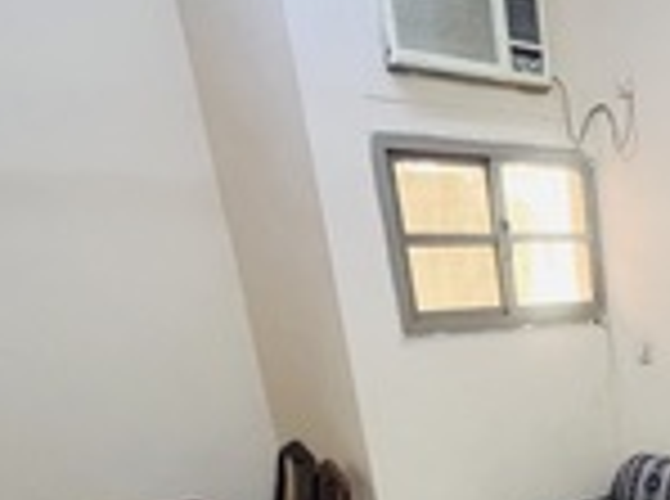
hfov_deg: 38.8
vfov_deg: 31.1
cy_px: 574
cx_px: 735
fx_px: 772
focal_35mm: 40
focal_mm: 1.57
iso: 500
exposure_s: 1/50
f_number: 1.8
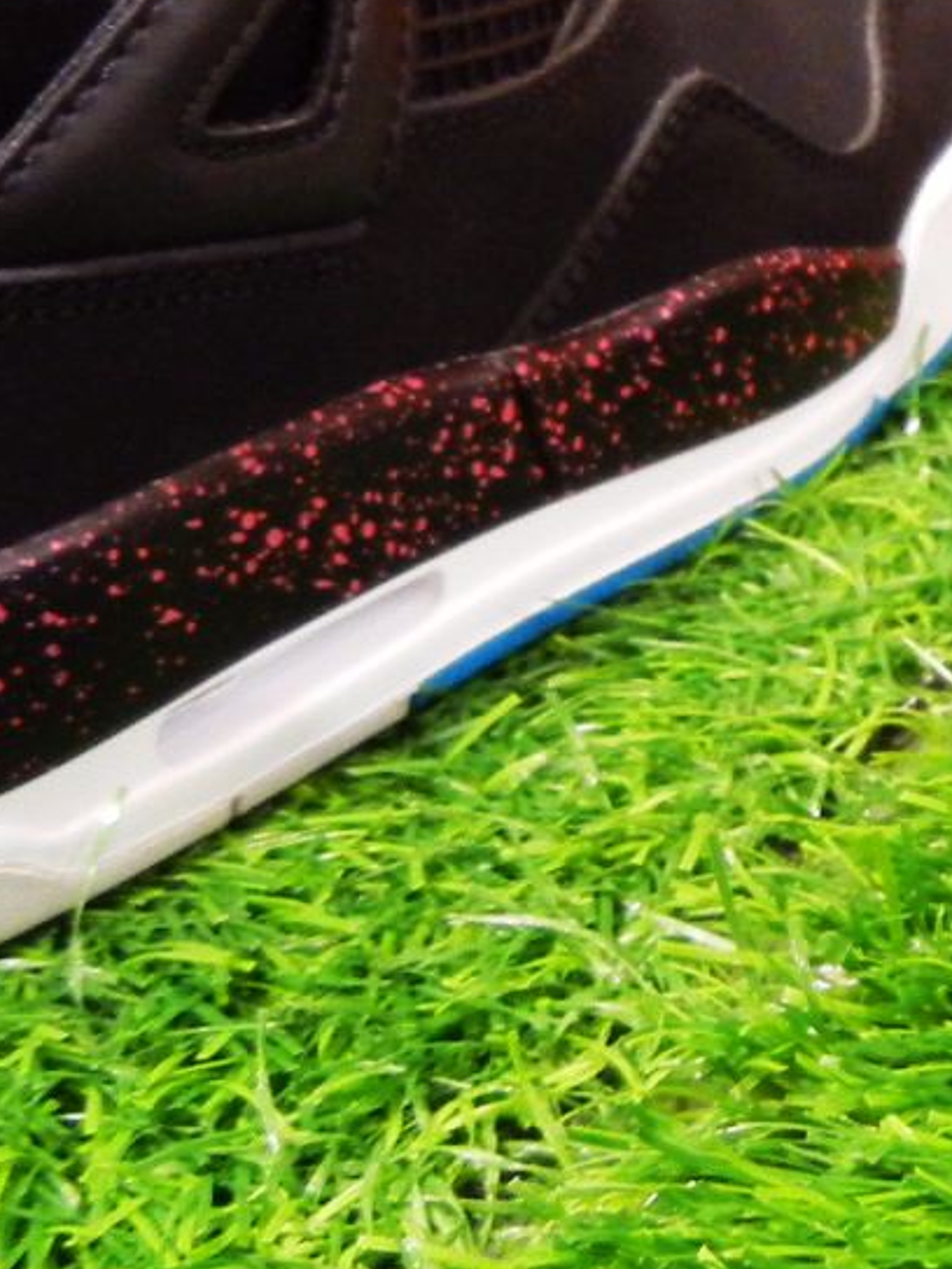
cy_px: 753
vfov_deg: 17.4
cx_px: 1293
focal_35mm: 113
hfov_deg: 12.6
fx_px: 4144
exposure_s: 1/12.1
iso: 400
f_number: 3.5
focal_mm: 5.4
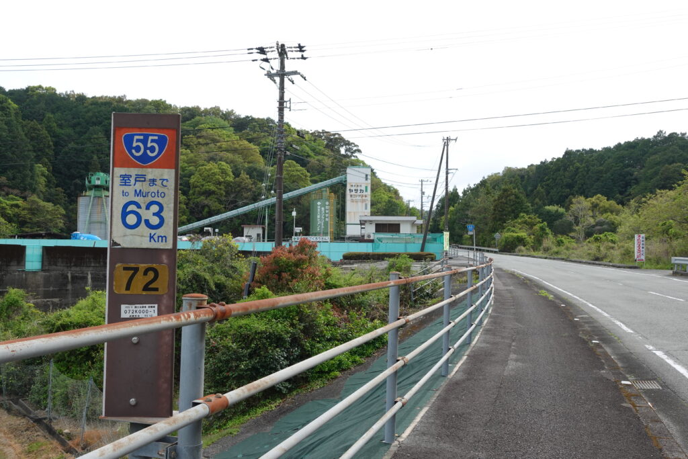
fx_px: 707
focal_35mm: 37
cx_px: 344
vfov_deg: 36.0
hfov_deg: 51.9
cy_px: 230
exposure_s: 1/320
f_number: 5.6
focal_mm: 13.53
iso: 125
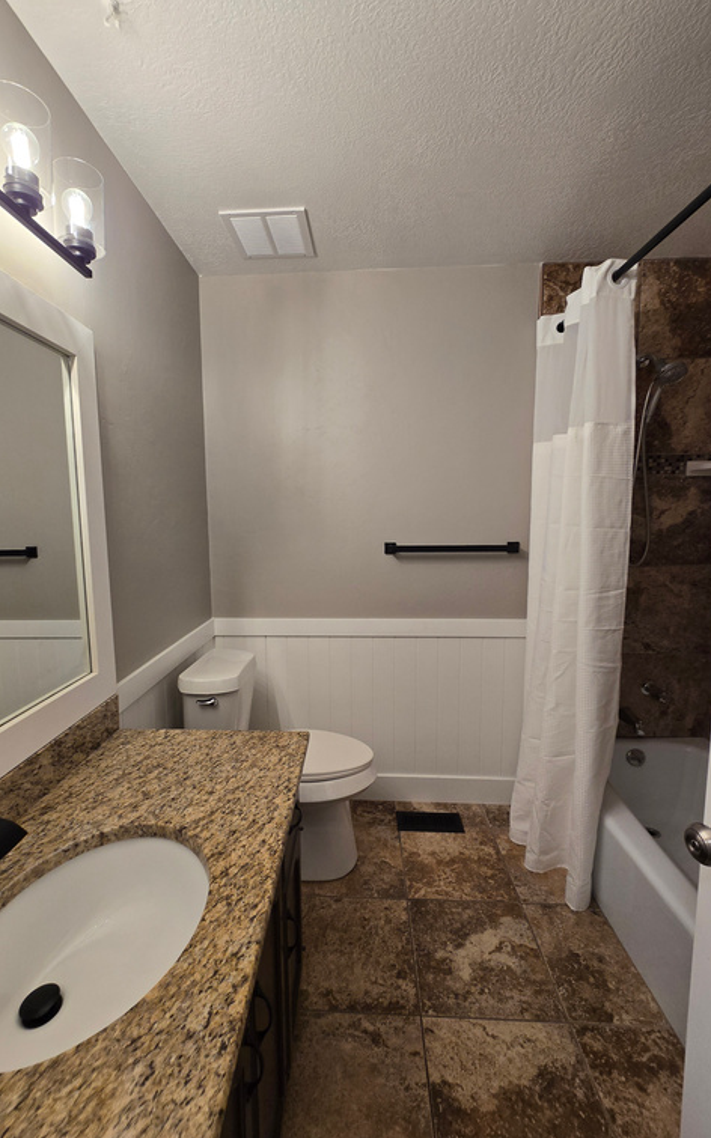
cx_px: 336
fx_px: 434
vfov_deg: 105.3
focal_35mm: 14
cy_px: 566
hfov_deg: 78.5
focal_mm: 2.2
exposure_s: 1/60
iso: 80
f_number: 2.2
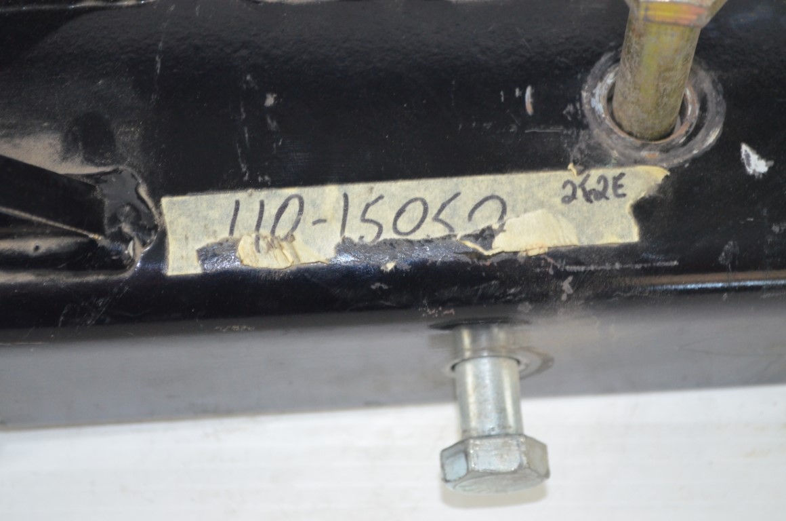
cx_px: 393
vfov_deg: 18.8
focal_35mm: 72
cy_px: 260
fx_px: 1569
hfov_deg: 28.1
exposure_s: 1/60
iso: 1800
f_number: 5.6
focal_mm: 48
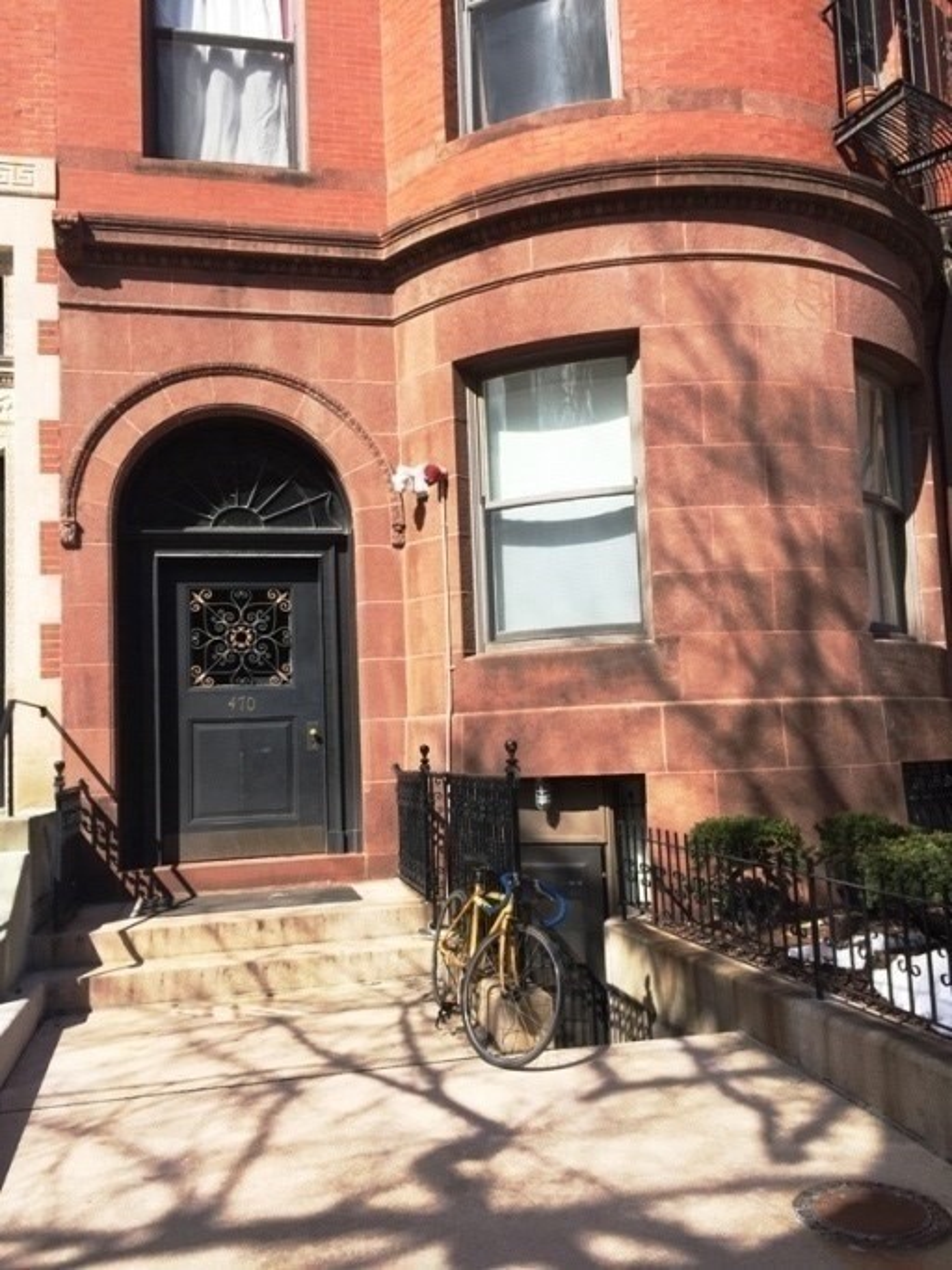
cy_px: 635
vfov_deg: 61.7
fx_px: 1064
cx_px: 476
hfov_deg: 48.2
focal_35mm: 29
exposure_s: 1/1364
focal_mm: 4.15
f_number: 2.2
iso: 32
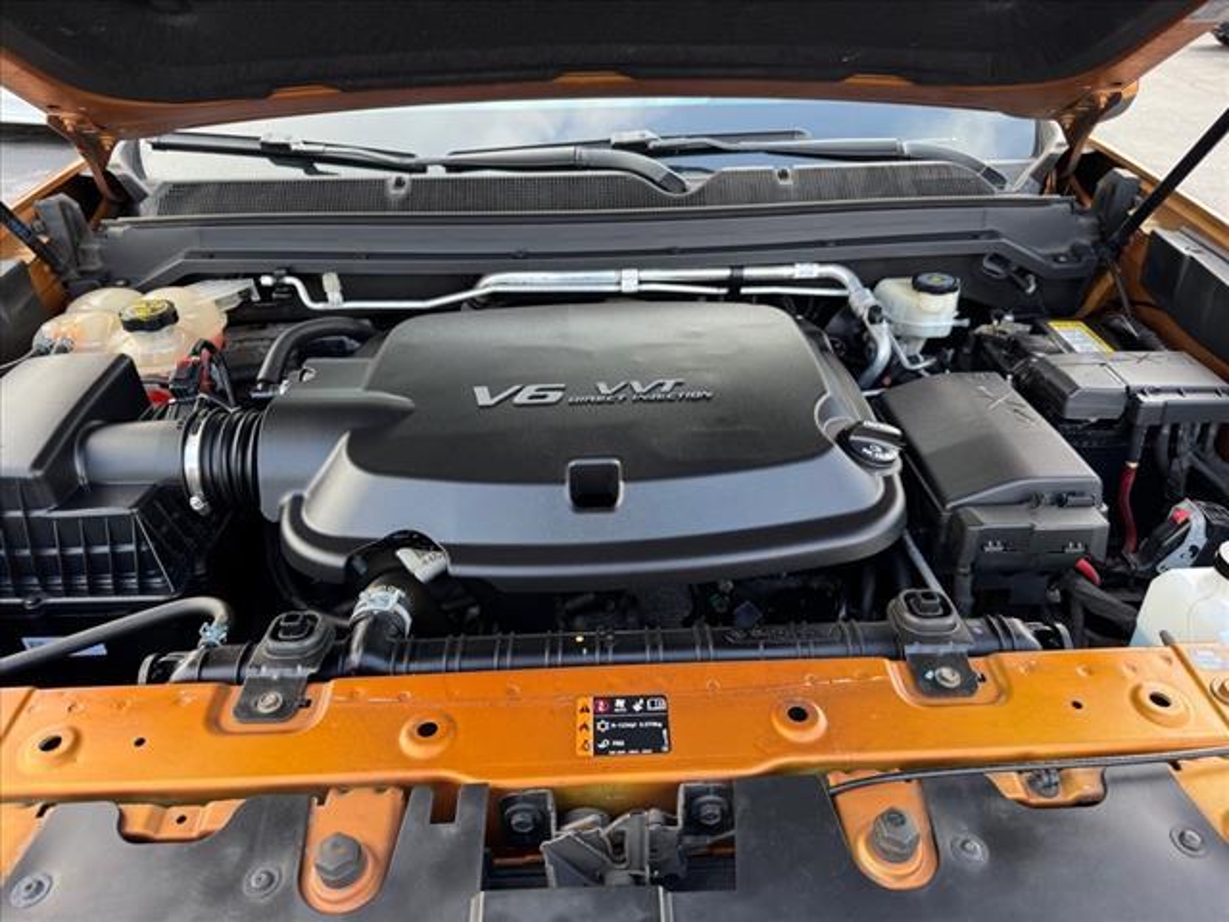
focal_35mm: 24
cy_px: 461
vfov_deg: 56.8
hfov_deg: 71.6
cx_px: 614
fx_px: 852
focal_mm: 6.76
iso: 100
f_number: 1.78
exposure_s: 1/165
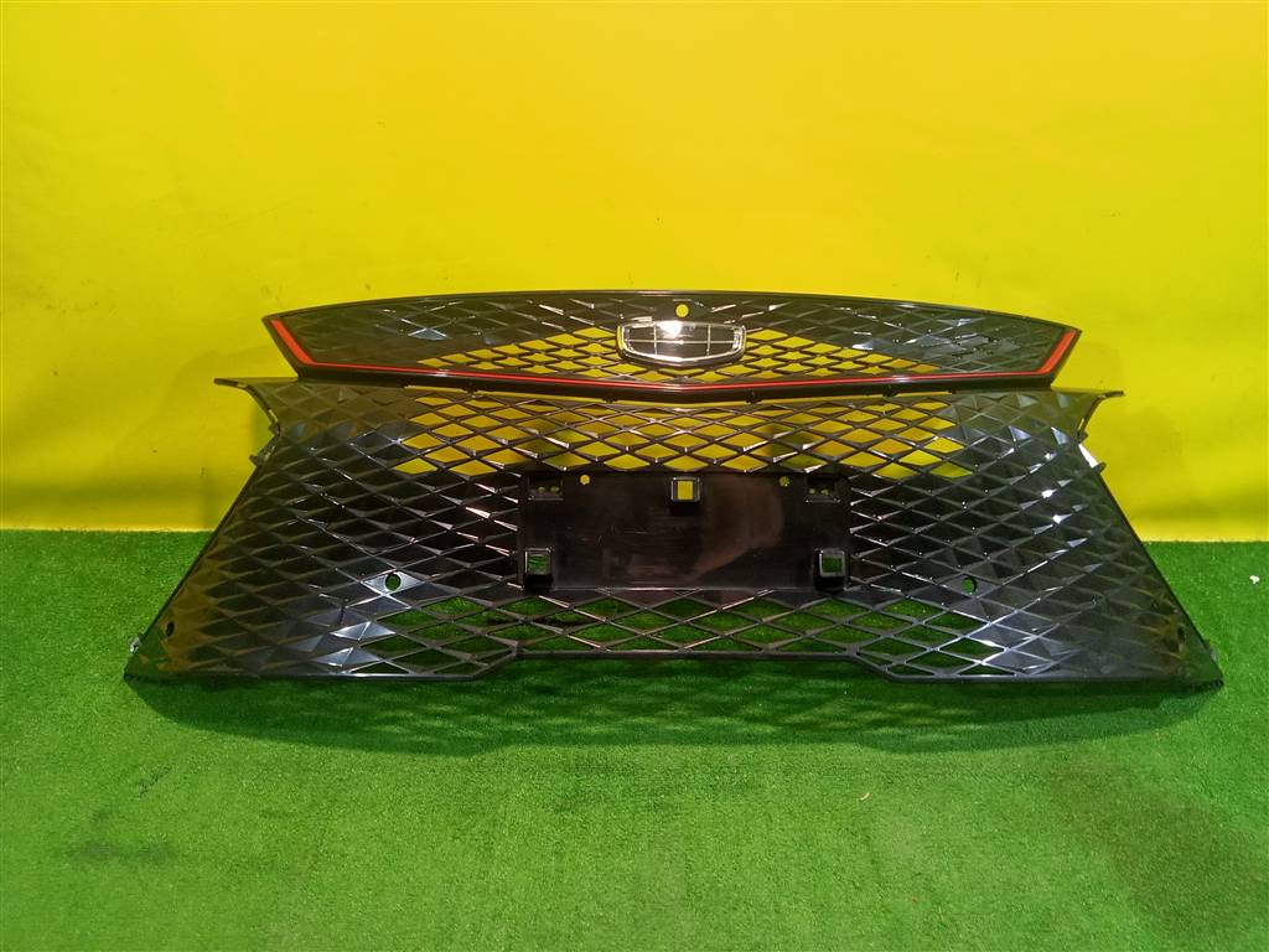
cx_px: 634
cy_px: 476
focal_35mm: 28
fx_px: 1026
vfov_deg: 49.7
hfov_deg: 63.4
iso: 318
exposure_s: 1/33.3
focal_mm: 3.65
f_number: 2.2
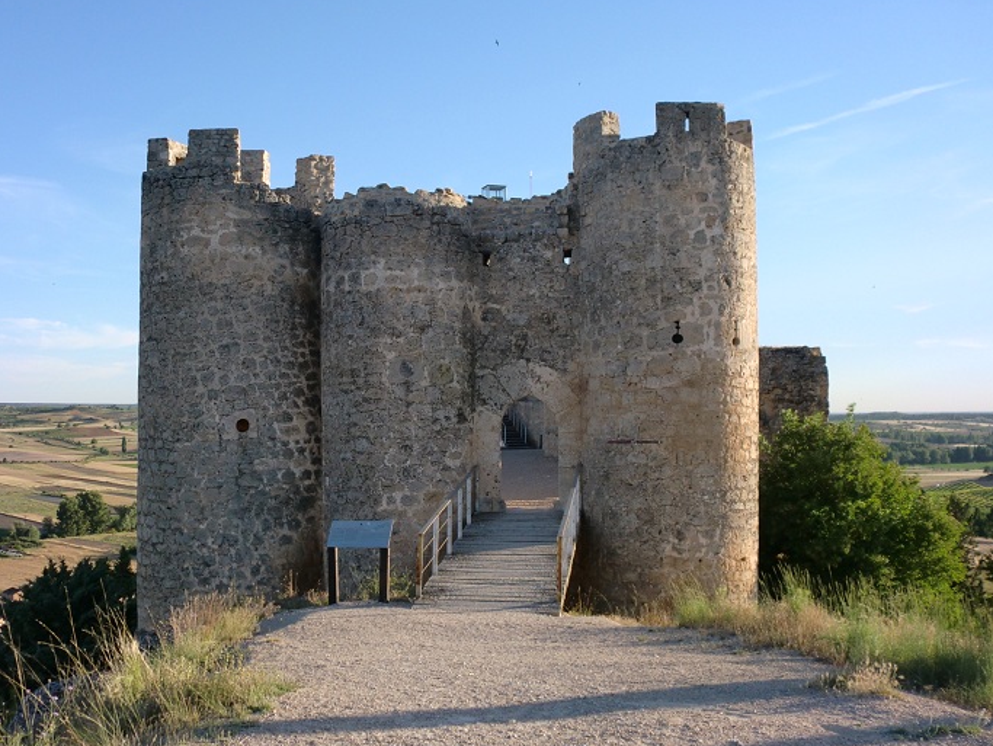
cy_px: 361
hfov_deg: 44.8
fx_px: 1205
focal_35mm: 42
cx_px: 471
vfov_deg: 34.4
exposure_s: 1/500
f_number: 3.1
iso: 64
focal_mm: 6.3
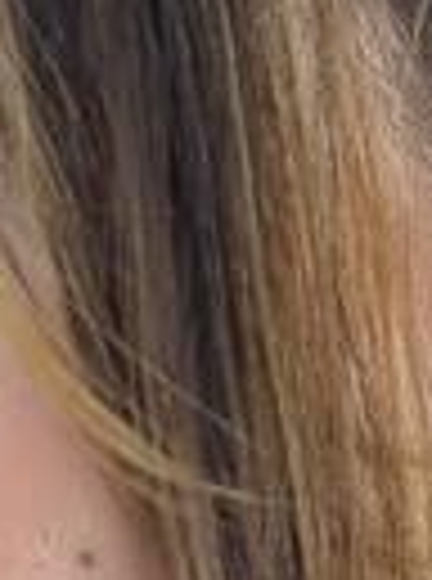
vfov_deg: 9.9
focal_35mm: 199
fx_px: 3328
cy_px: 461
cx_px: 500
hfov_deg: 7.4
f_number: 1.78
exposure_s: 1/100
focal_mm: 6.76
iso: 125
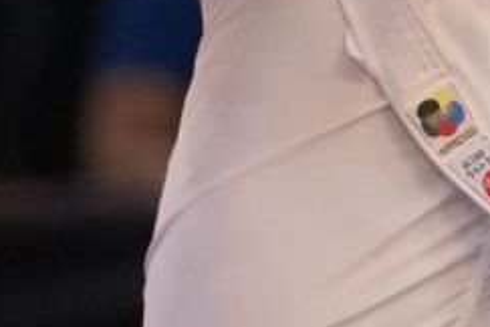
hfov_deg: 0.9
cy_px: -690
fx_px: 30282
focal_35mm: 2225
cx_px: 835
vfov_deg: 0.6
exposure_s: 1/1000
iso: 1600
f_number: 2.8
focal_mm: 200
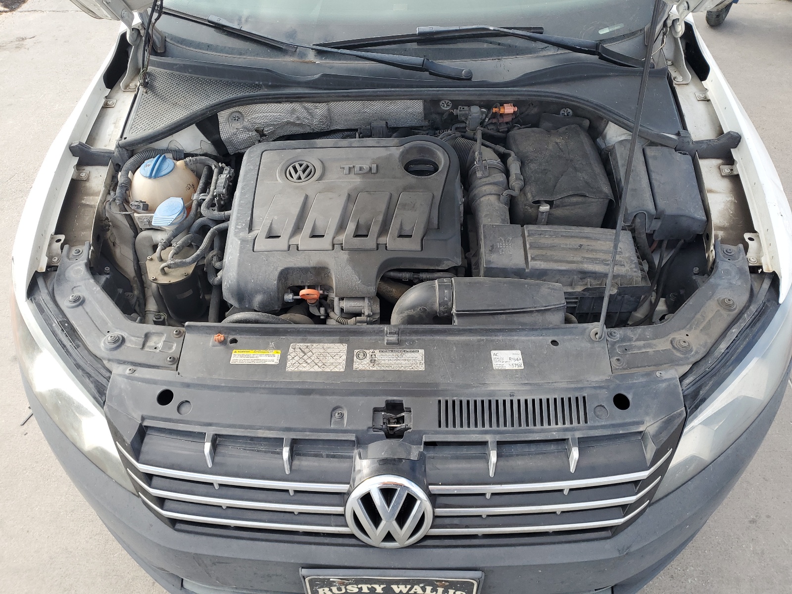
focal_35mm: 26
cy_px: 297
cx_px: 396
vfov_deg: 53.1
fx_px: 595
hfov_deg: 67.3
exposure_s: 1/625
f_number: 1.5
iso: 50
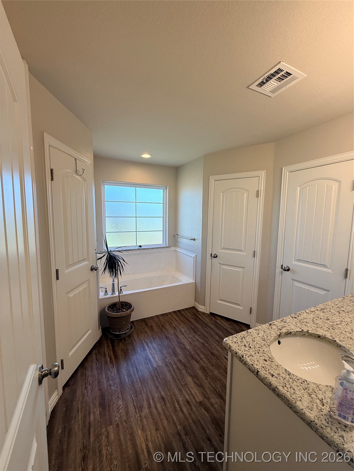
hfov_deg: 85.7
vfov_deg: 102.1
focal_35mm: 14
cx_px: 177
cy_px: 236
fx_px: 191
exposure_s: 1/163
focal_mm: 2.22
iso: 64
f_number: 2.2
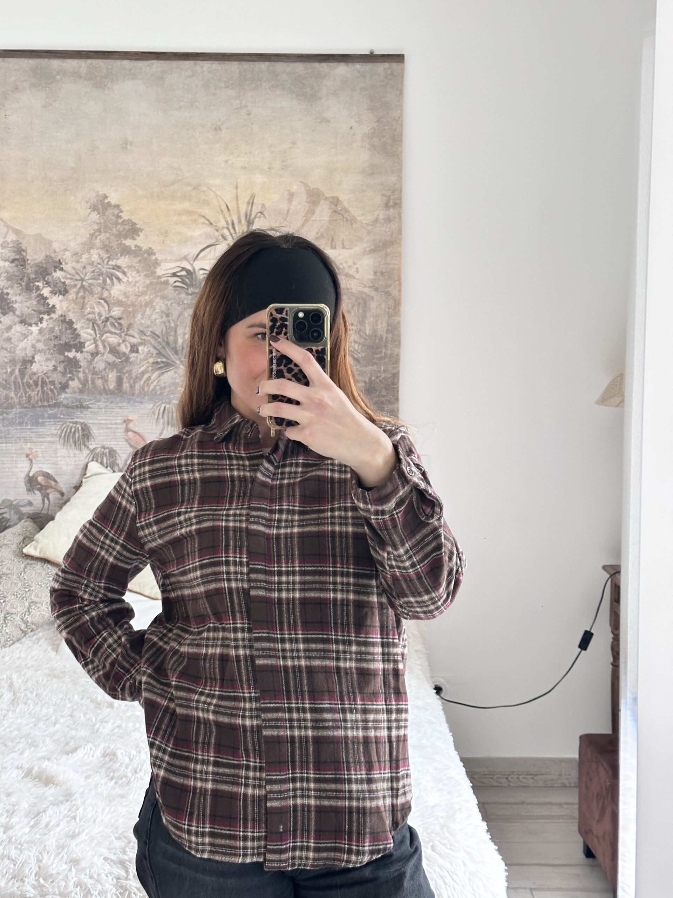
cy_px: 449
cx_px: 336
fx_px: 1244
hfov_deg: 30.3
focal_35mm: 48
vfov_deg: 39.7
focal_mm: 6.86
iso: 250
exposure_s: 1/33
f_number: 1.78
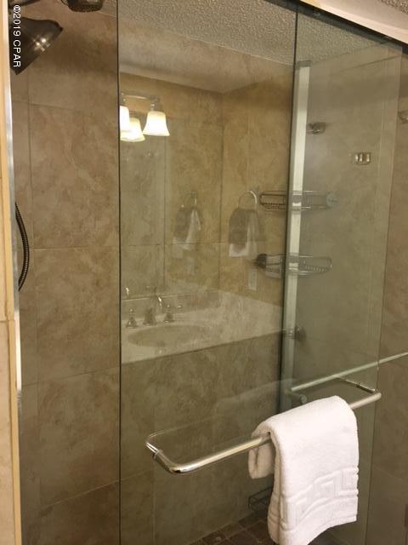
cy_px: 272
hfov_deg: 48.2
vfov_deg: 61.7
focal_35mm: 29
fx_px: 456
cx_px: 204
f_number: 2.2
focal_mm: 4.15
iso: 40
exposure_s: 1/30
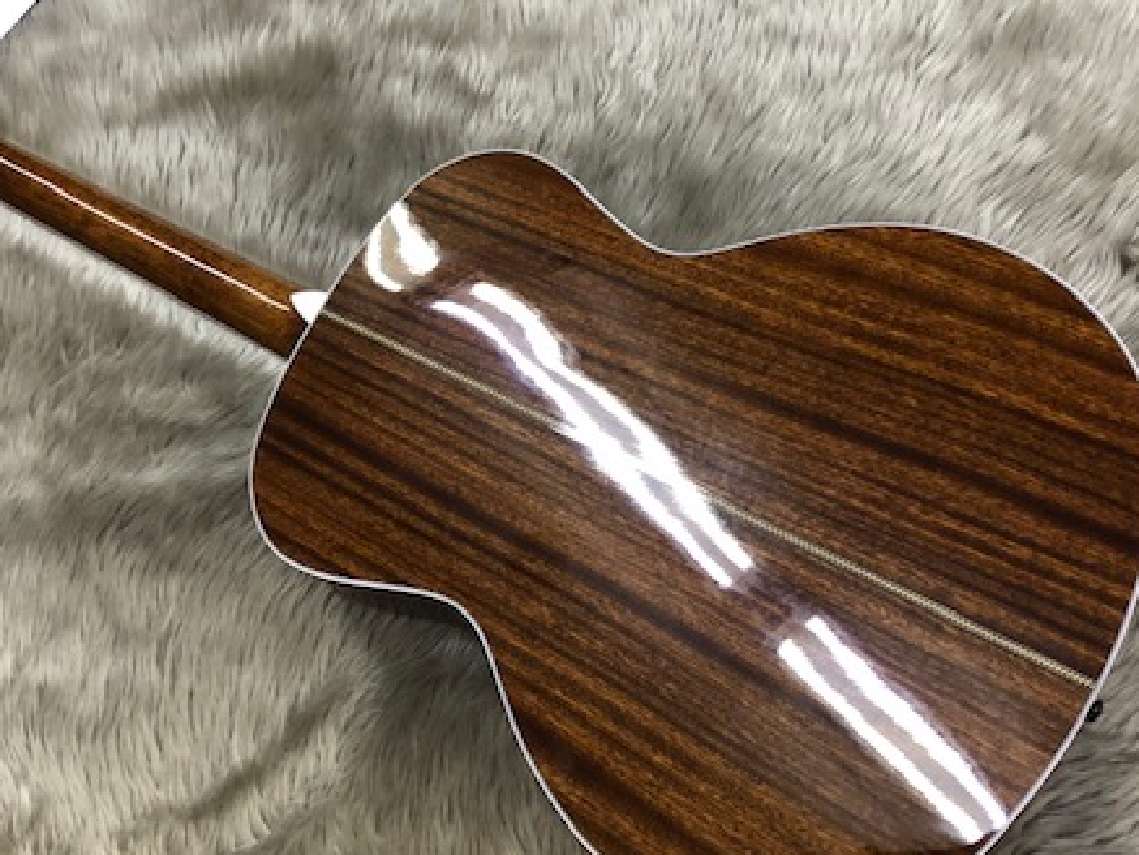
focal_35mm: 41
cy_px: 508
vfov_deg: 35.0
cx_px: 571
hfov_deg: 45.8
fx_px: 1349
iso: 100
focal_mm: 3.99
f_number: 1.8
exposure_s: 1/17
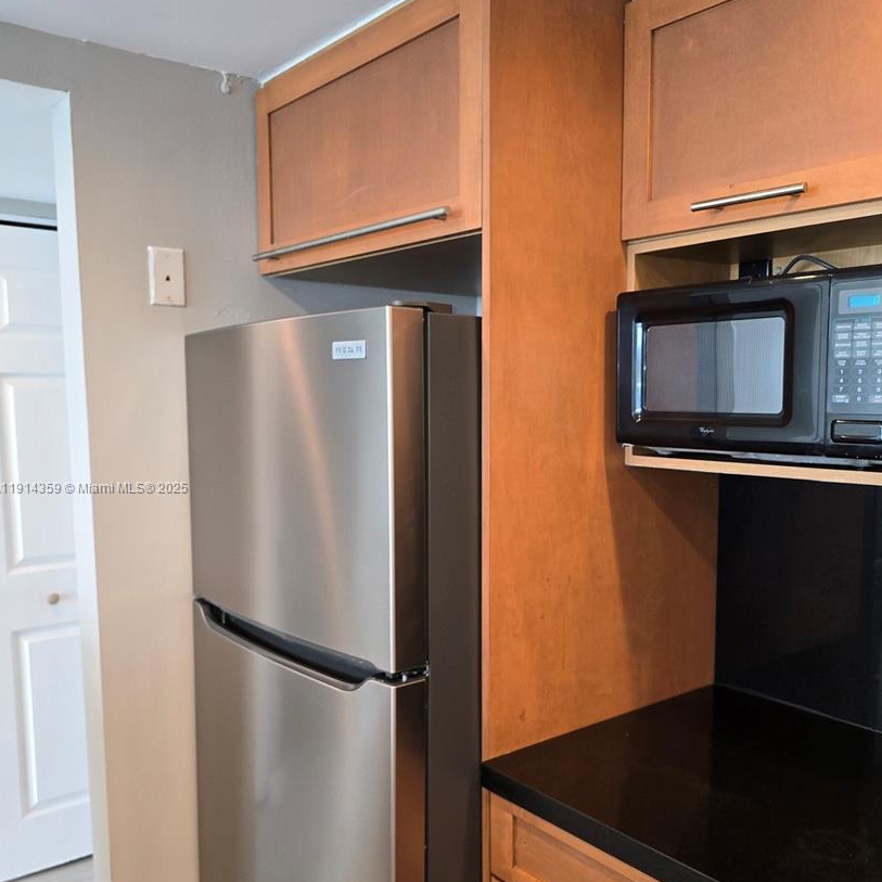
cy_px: 488
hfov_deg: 54.0
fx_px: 865
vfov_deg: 53.9
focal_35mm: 30
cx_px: 476
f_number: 1.7
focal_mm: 6.3
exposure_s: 1/60
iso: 80
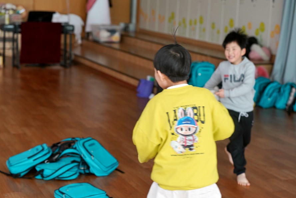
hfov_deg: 28.4
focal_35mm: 71
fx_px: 584
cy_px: 98
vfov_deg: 19.2
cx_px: 150
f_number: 4
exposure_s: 1/160
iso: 800
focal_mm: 70
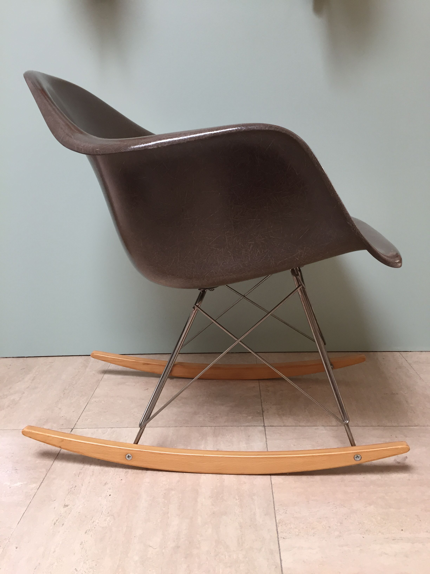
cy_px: 287
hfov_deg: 48.2
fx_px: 480
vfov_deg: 61.7
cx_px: 215
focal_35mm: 29
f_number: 2.2
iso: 32
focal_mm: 4.15
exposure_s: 1/33
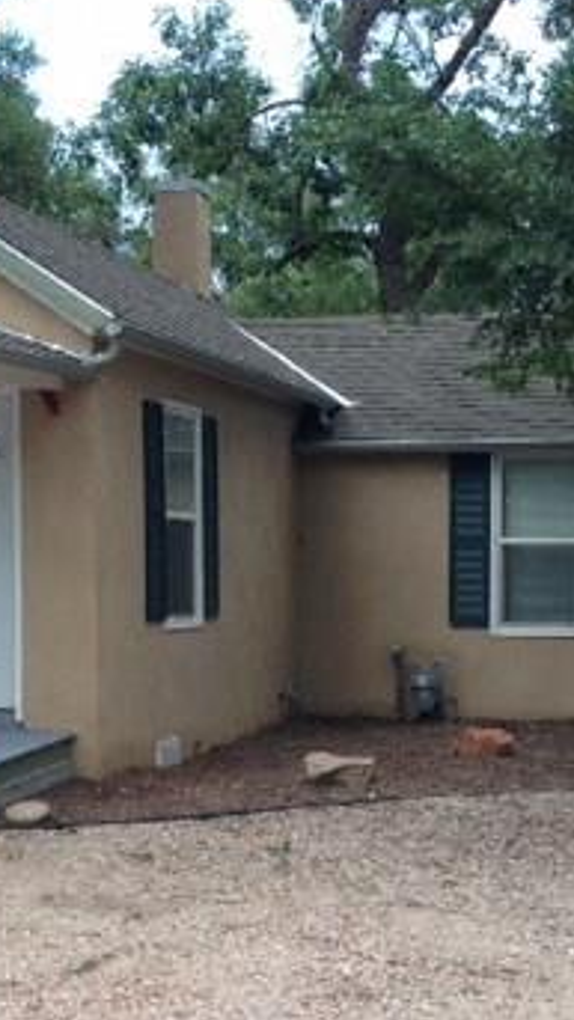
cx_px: 196
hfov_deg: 18.0
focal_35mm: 67
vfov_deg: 31.3
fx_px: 1812
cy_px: 622
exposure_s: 1/198
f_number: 2.4
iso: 50
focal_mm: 4.12
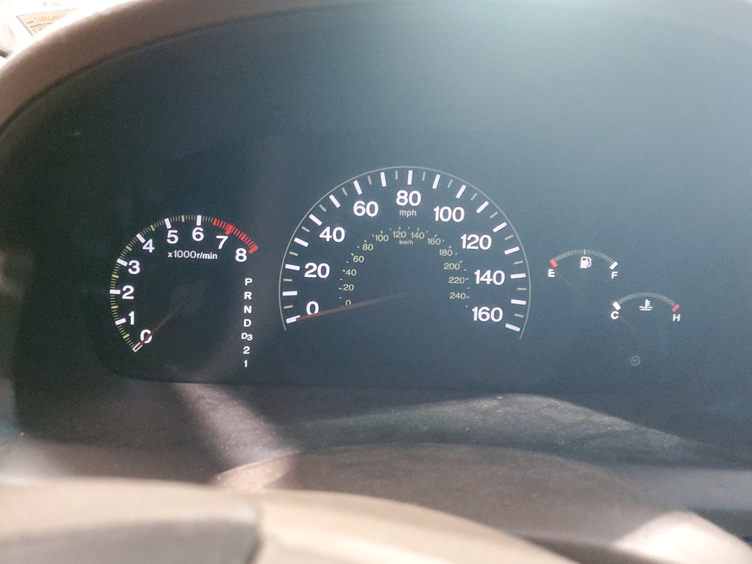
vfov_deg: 53.1
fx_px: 565
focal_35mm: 26
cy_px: 282
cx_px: 376
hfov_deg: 67.3
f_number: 1.5
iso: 721
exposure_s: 1/15
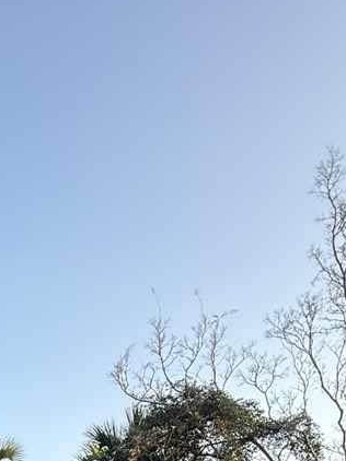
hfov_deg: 26.1
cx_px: -46
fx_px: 680
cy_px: 705
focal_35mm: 51
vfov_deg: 26.3
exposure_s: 1/151
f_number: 2.2
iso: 64
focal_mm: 2.22
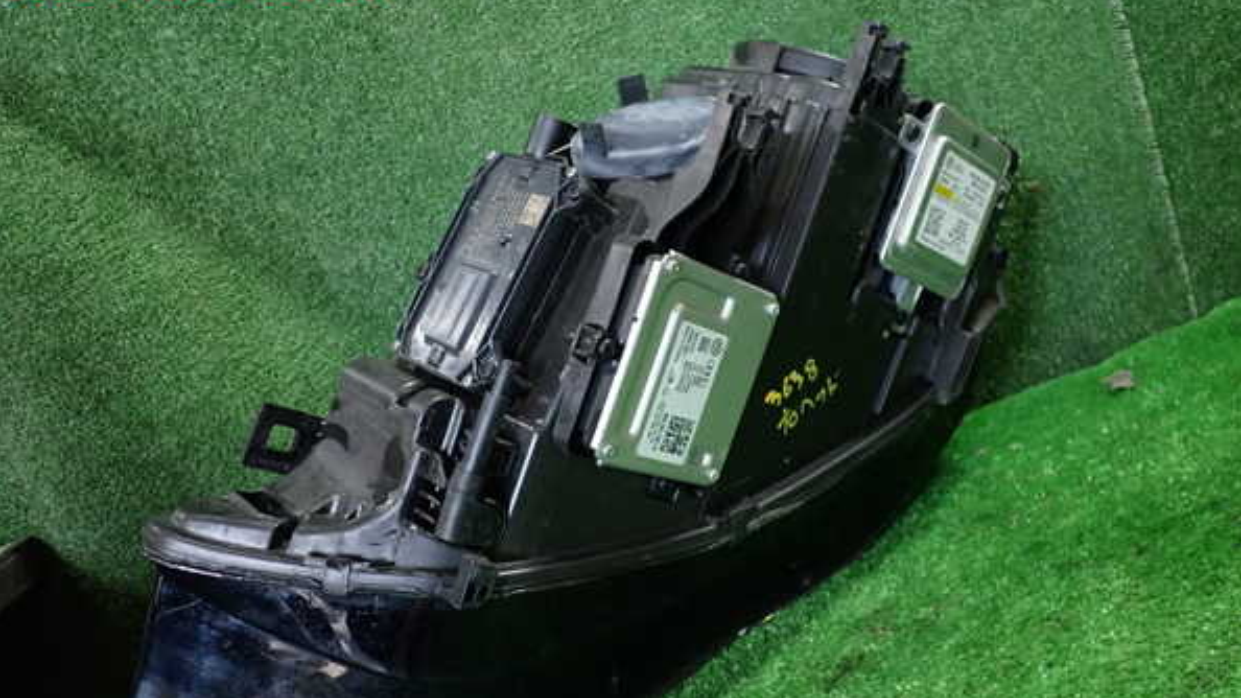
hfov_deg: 59.5
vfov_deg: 35.5
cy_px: 428
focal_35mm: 33
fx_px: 1086
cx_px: 620
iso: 250
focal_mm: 5.4
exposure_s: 1/30
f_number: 2.3
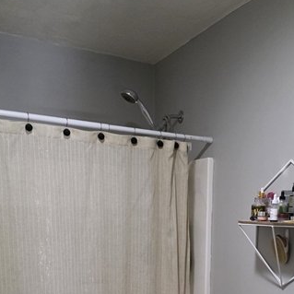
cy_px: 312
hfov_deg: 33.8
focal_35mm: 49
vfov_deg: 31.3
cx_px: 229
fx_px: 471
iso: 2000
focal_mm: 6.3
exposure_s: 1/120
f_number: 1.7
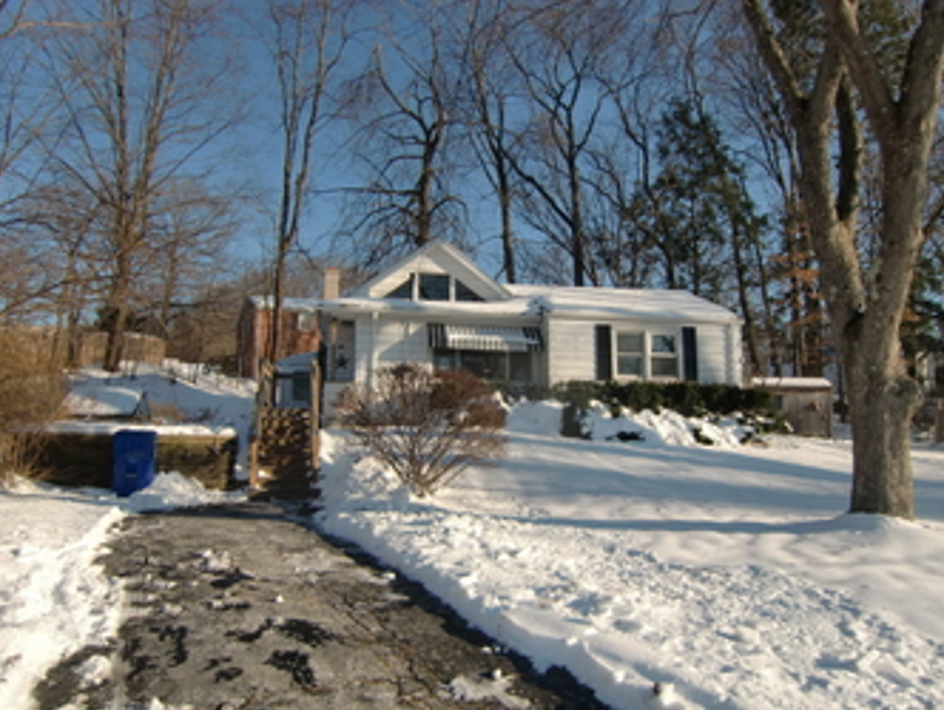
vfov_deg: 55.0
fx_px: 683
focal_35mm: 25
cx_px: 481
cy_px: 344
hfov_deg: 69.3
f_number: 3.2
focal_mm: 4.3
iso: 64
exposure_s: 1/800
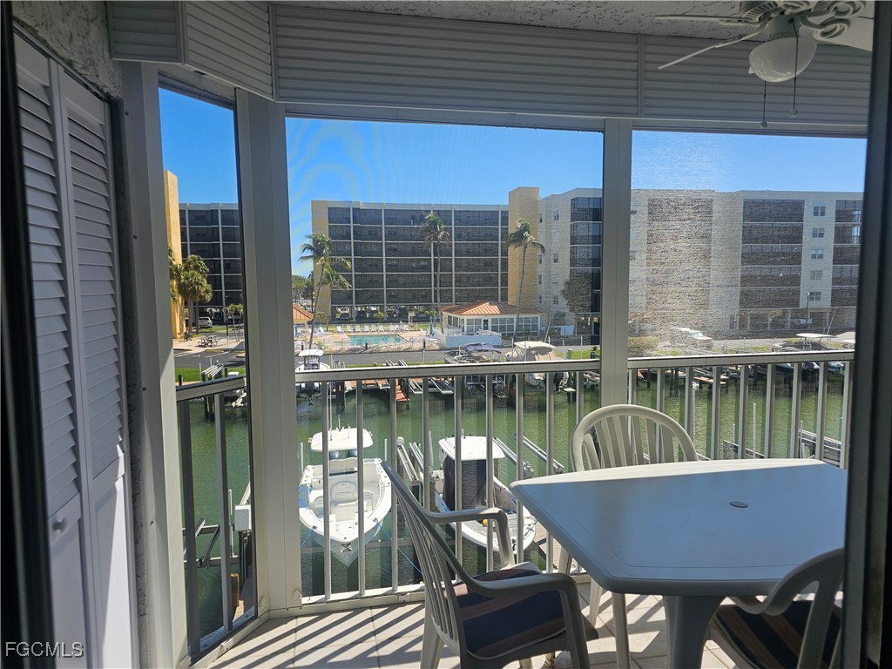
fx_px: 593
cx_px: 446
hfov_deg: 73.9
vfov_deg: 58.9
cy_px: 334
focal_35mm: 23
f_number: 1.7
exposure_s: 1/444
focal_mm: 6.3
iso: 10
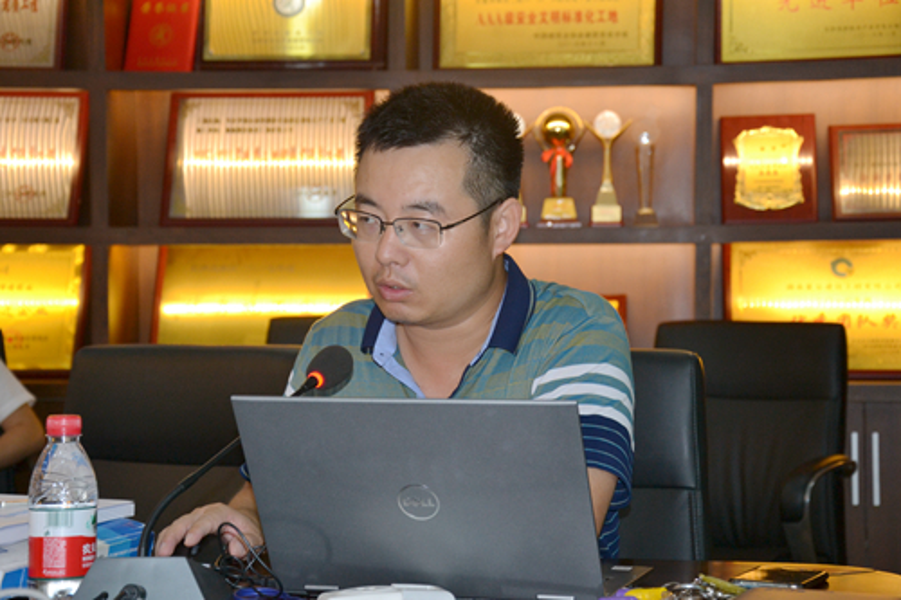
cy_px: 300
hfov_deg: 26.0
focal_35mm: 78
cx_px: 450
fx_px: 1951
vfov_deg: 17.5
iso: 720
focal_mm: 52
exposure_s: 1/60
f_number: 5
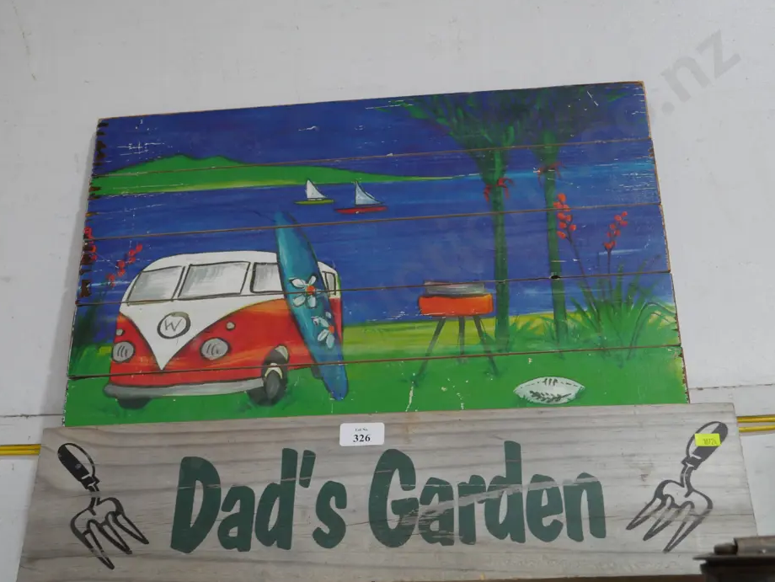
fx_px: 1098
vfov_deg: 29.7
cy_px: 303
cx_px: 385
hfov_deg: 38.9
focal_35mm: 49
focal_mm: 22
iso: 1000
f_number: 4.7
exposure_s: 1/60
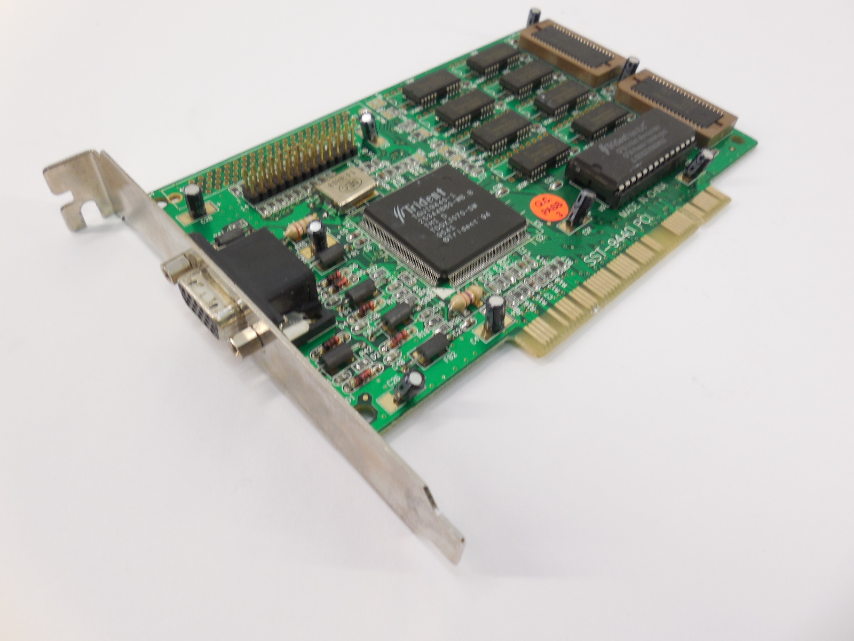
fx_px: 641
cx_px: 427
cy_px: 320
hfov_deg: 67.3
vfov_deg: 53.1
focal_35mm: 26
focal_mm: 4.6
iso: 160
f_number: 3.5
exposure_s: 1/30
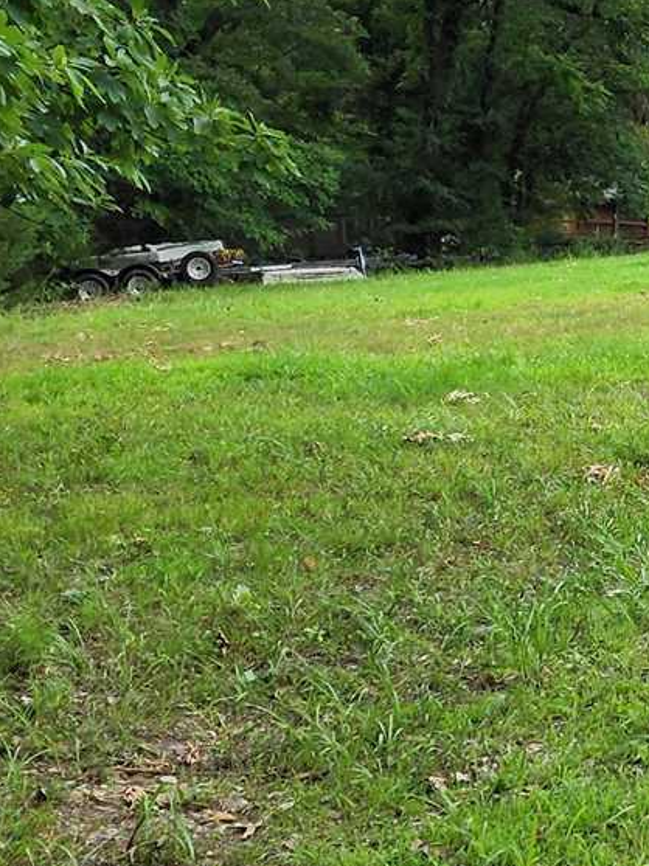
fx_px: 2377
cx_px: 1014
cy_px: 467
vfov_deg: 20.7
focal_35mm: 95
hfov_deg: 14.4
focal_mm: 6.4
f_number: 1.8
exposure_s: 1/180
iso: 20
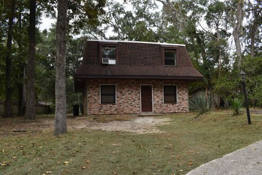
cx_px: 131
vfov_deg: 43.6
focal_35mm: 30
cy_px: 88
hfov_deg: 61.9
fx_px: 218
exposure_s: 1/250
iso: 200
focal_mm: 20
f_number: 7.1
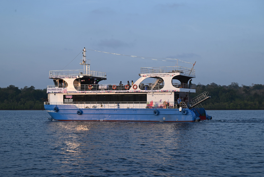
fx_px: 447
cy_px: 88
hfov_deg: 32.9
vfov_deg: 22.3
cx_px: 132
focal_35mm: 61
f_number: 9
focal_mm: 61
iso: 250
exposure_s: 1/160
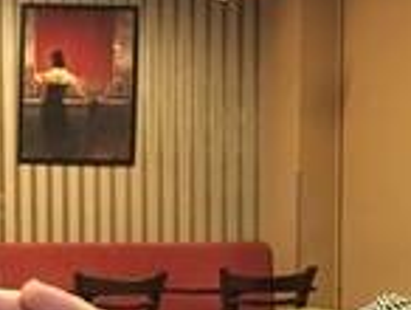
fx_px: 1415
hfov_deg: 15.4
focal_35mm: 119
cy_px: 335
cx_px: -175
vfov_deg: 12.3
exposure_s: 1/17
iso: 400
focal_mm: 4.15
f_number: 2.2
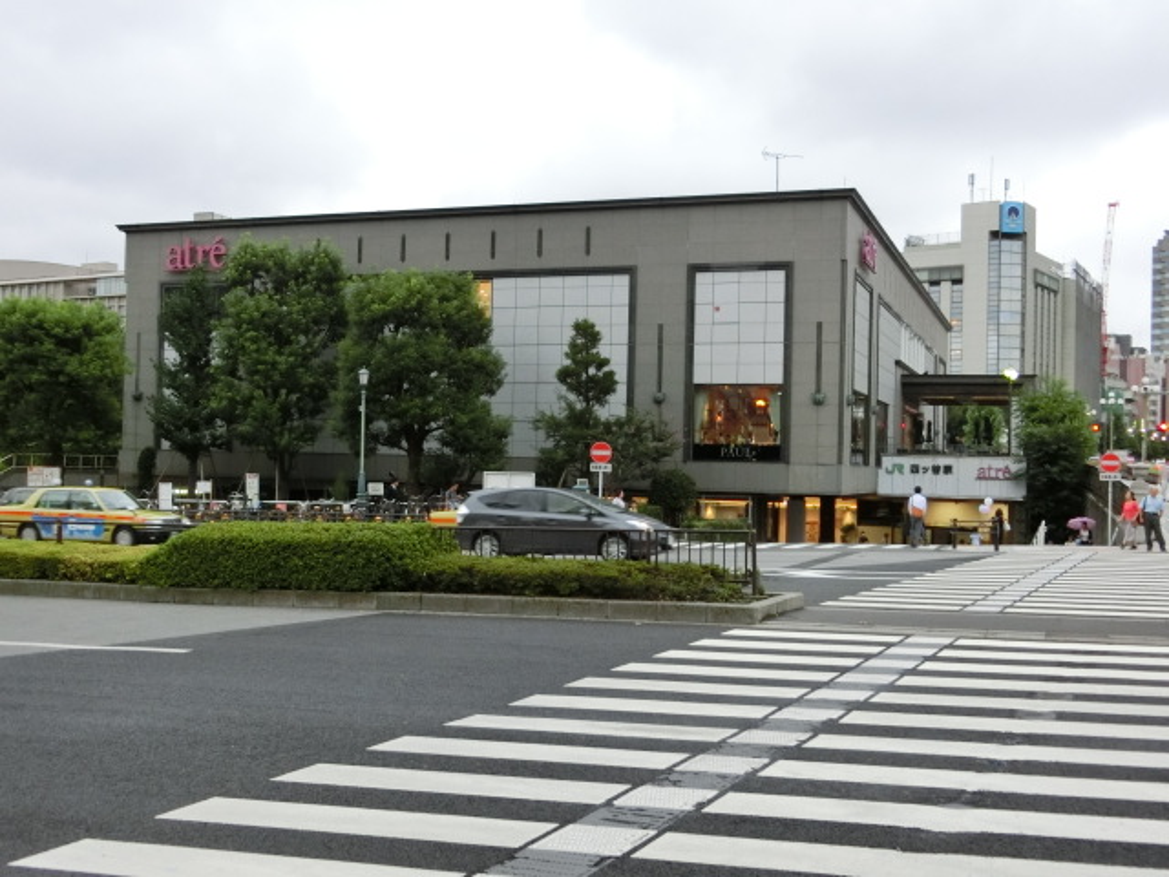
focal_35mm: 39
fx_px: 1317
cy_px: 438
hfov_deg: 47.9
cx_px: 584
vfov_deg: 36.8
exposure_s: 1/80
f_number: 4.1
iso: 400
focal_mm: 6.9
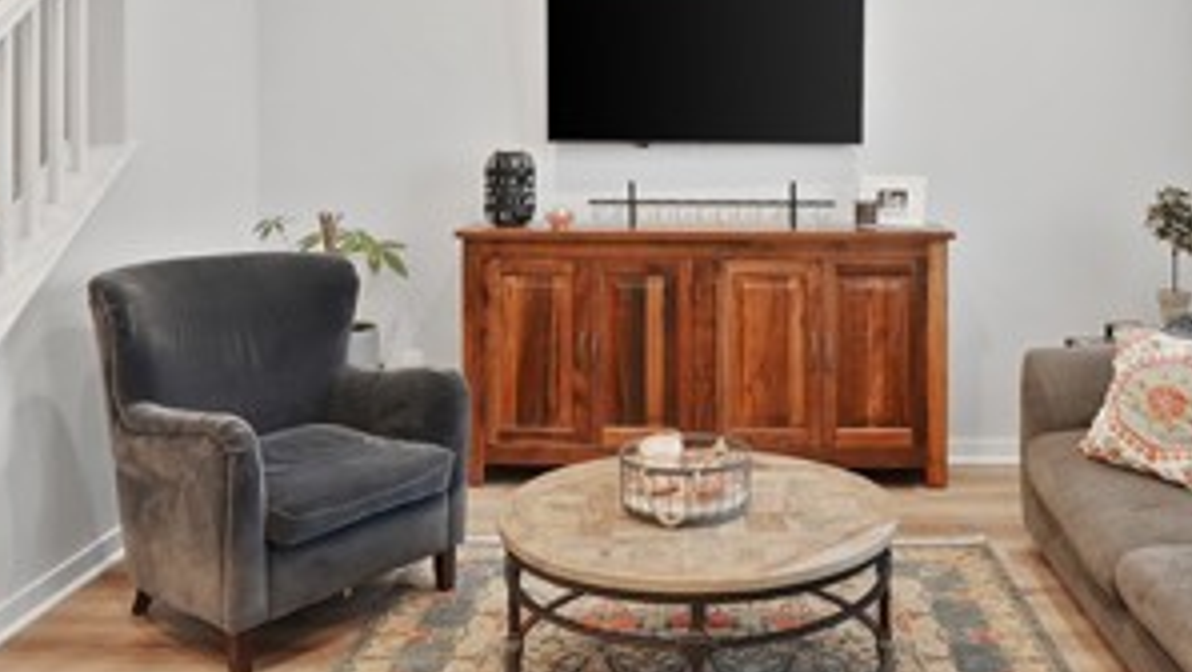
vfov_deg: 32.2
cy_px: 162
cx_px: 712
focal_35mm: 36
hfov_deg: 54.9
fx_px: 1138
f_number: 5.6
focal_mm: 16
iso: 1250
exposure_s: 1/15
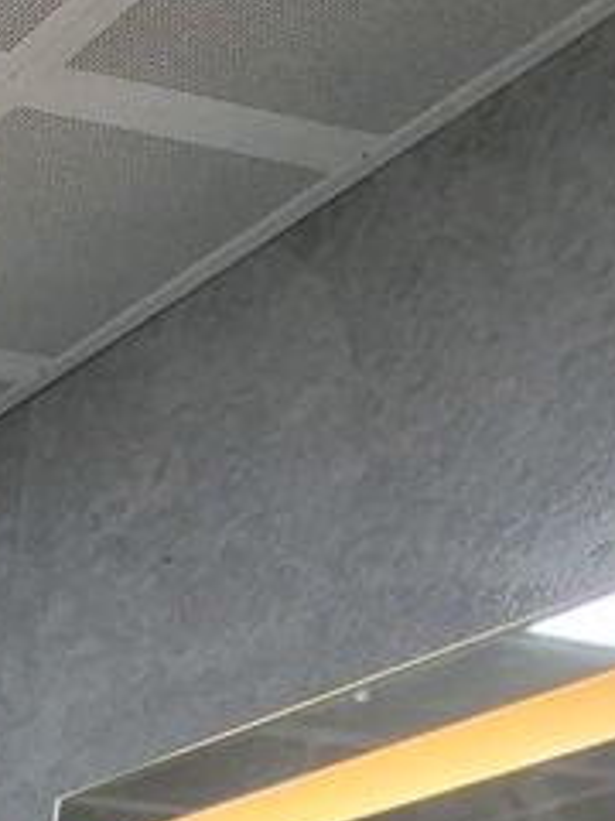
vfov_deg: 17.3
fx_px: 1848
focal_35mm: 78
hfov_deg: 12.4
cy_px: 1690
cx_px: -1046
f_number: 2.2
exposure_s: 1/50
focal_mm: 1.74
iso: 100
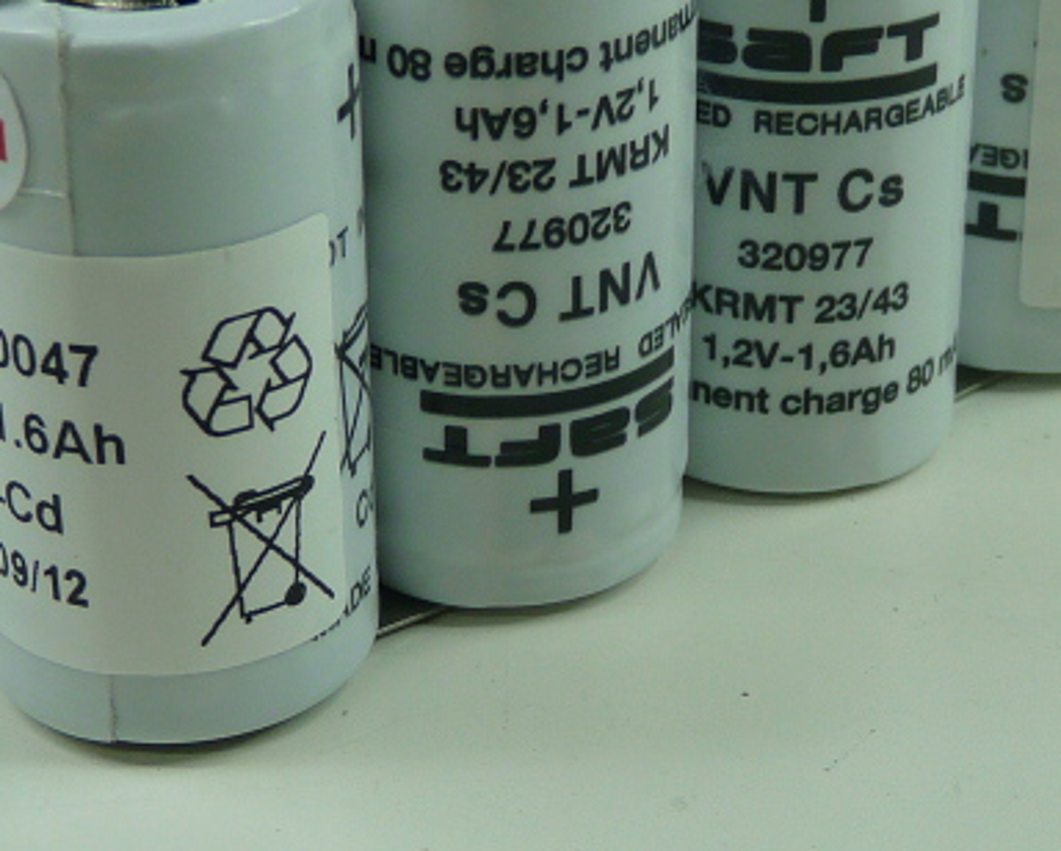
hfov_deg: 21.0
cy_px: 240
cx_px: 564
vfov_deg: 16.9
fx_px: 2860
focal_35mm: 91
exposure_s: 1/100
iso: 100
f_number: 3
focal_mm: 5.6
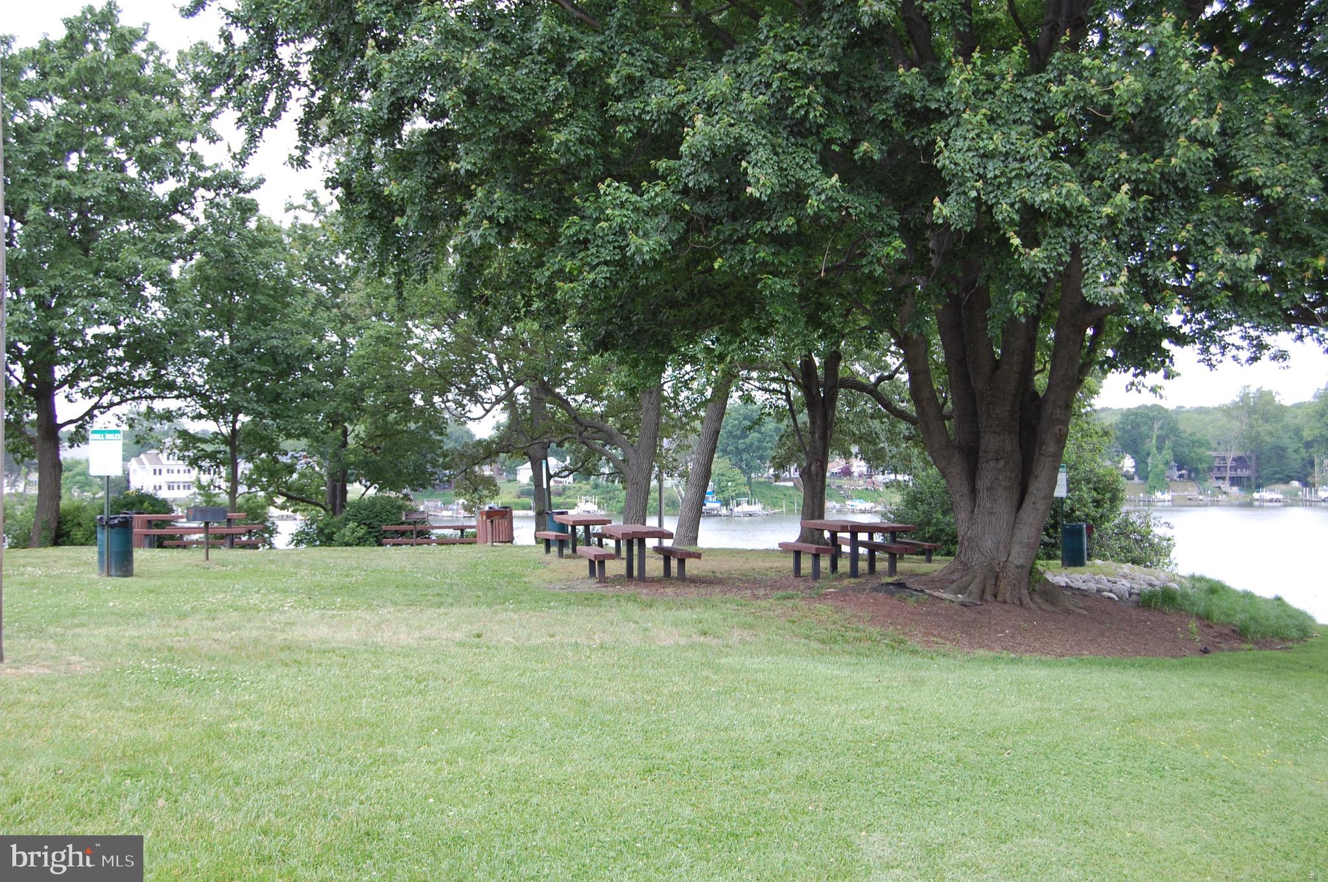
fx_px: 1658
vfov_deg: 29.8
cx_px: 664
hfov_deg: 43.6
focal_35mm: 45
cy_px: 441
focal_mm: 30
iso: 200
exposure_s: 1/160
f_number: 6.3
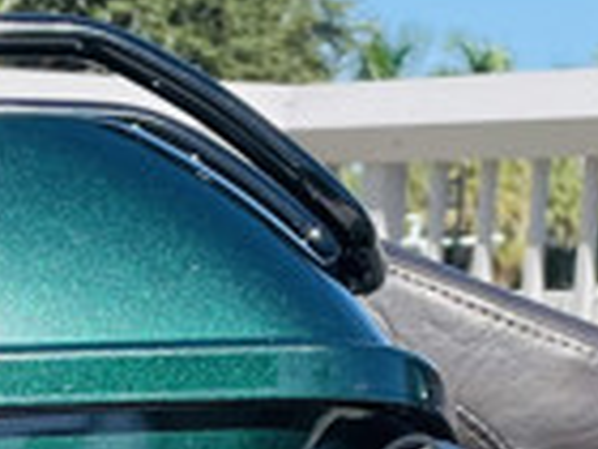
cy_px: 1001
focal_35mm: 198
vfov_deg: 7.1
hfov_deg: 9.6
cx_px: -382
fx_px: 3420
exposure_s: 1/2053
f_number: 1.6
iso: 32
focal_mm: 4.2
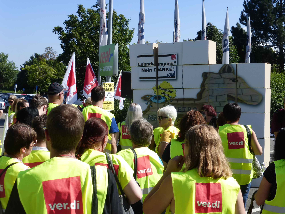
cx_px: 142
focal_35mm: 58
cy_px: 107
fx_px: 478
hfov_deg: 33.2
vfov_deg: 25.2
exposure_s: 1/640
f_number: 4.7
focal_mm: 10.3
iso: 100
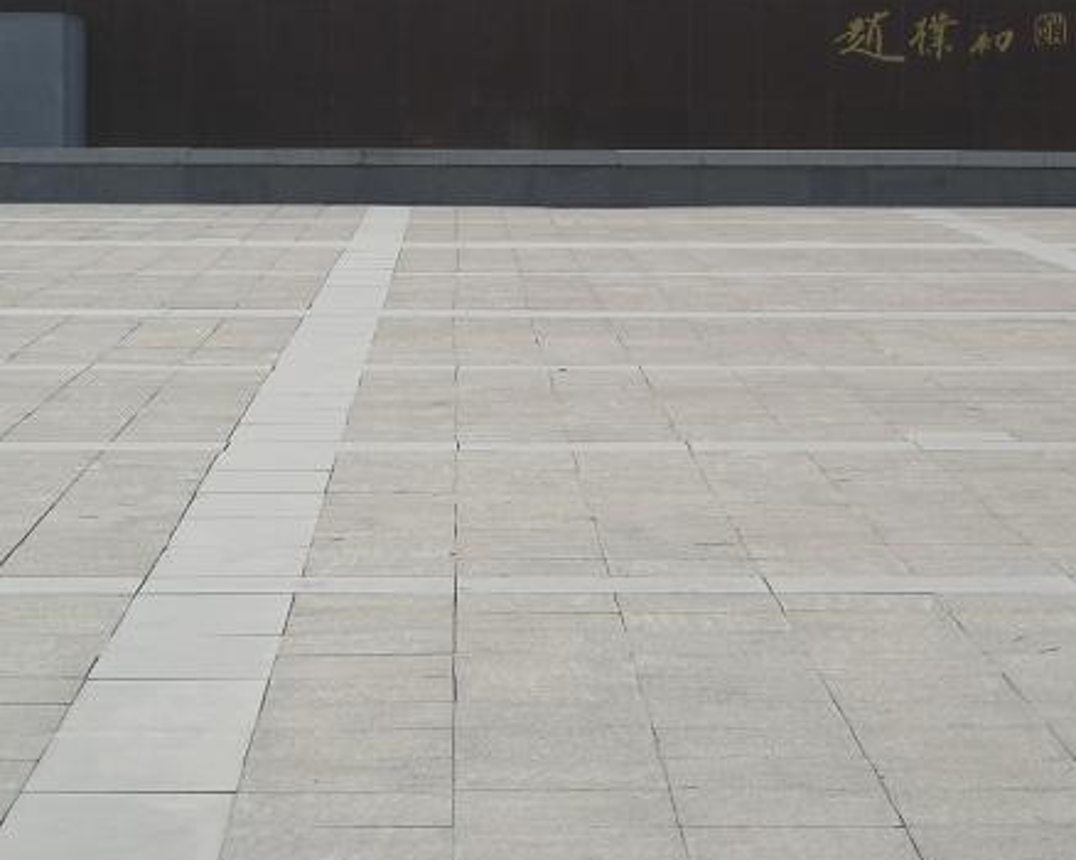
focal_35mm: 163
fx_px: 5188
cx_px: 661
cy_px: 160
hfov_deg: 11.8
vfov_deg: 9.4
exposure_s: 1/442
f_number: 4.4
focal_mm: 15.3
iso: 50
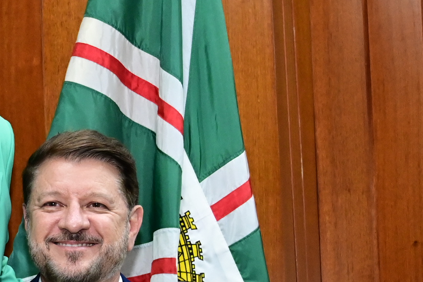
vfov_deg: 10.0
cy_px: 261
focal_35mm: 136
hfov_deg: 14.7
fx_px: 1599
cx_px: -49
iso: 3200
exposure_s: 1/125
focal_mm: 34
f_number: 4
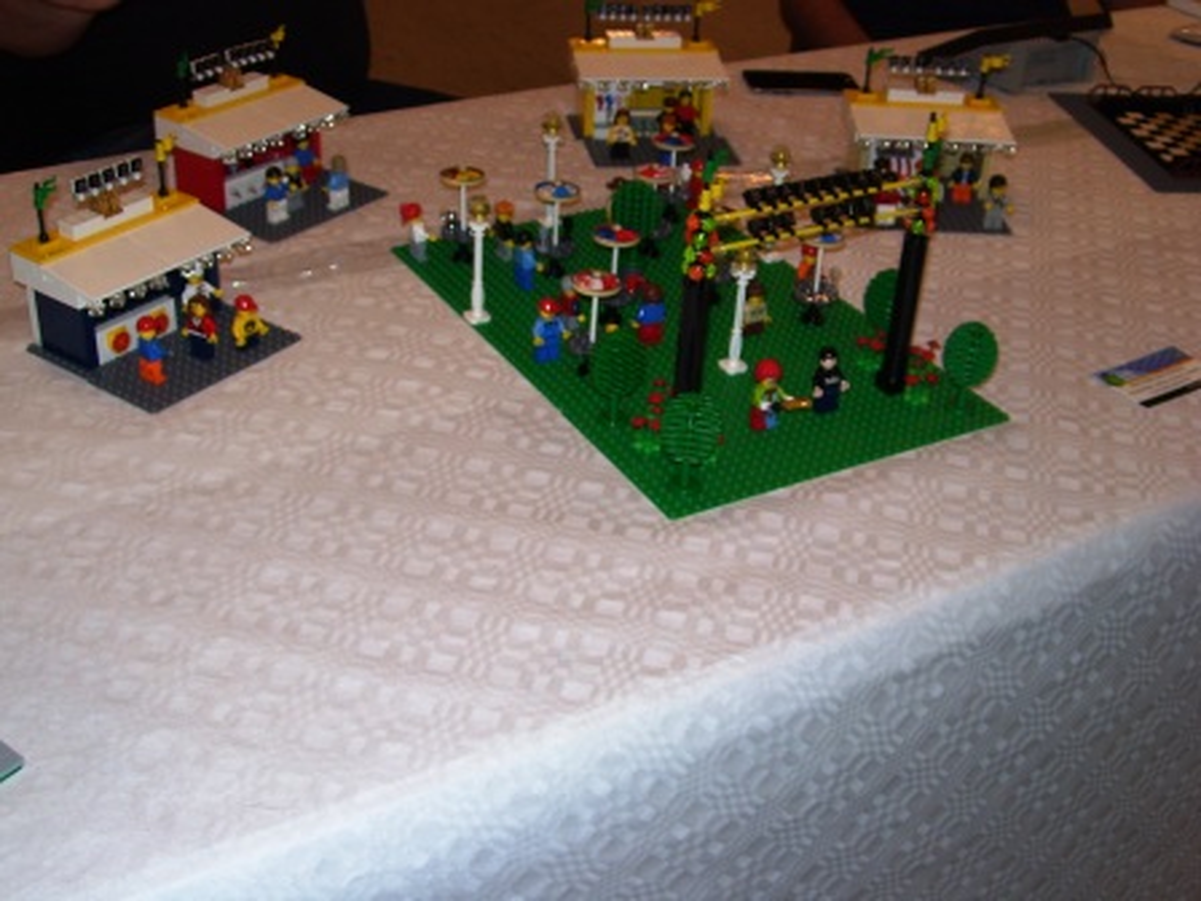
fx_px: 1561
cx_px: 600
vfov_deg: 32.2
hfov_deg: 42.1
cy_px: 450
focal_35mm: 45
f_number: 3
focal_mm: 7.6
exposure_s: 1/60
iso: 80
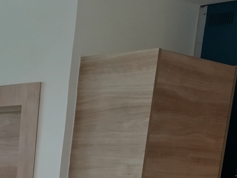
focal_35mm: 102
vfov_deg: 12.5
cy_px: 376
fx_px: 699
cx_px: -150
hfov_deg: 16.9
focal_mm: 6.14
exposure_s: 1/100
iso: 200
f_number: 1.6
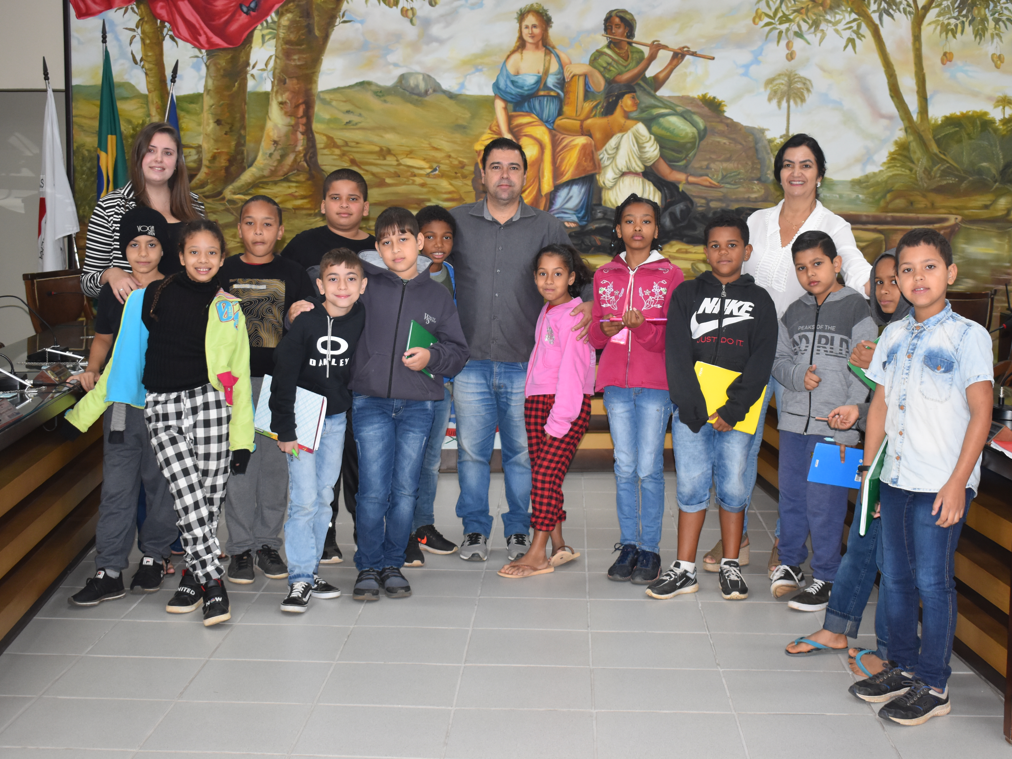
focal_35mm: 51
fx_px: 1491
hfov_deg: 37.5
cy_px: 368
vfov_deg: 28.6
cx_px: 542
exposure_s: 1/80
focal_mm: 30
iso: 800
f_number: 4.2
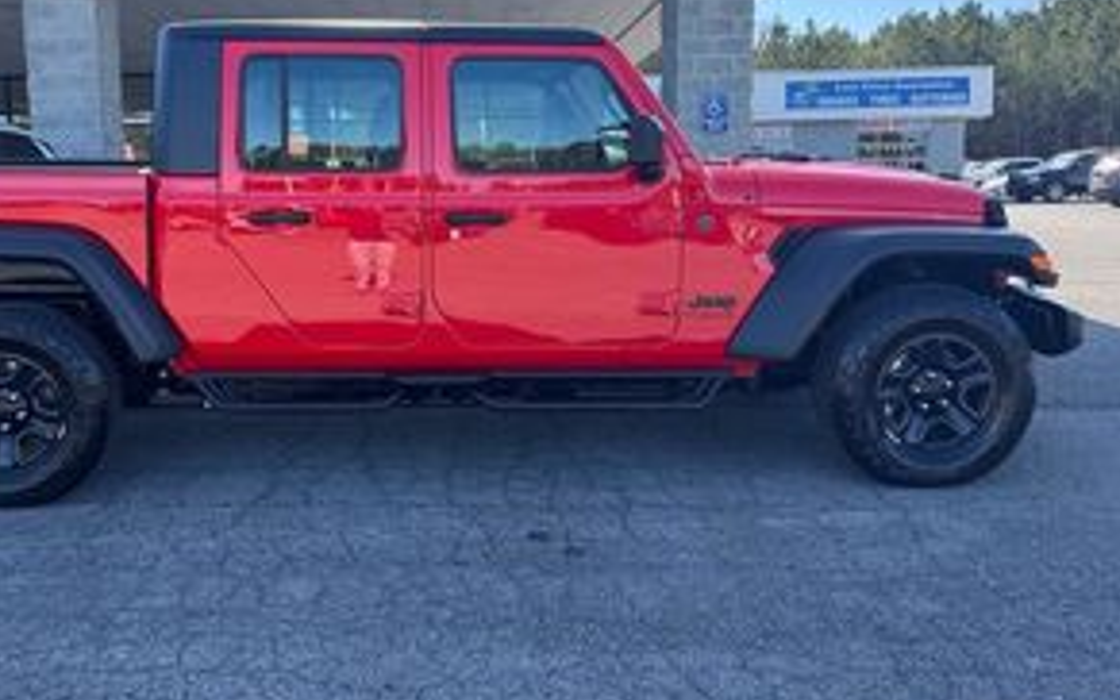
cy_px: 277
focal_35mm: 35
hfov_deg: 54.3
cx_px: 385
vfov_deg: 36.2
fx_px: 1069
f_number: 1.78
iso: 80
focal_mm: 6.76
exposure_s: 1/822
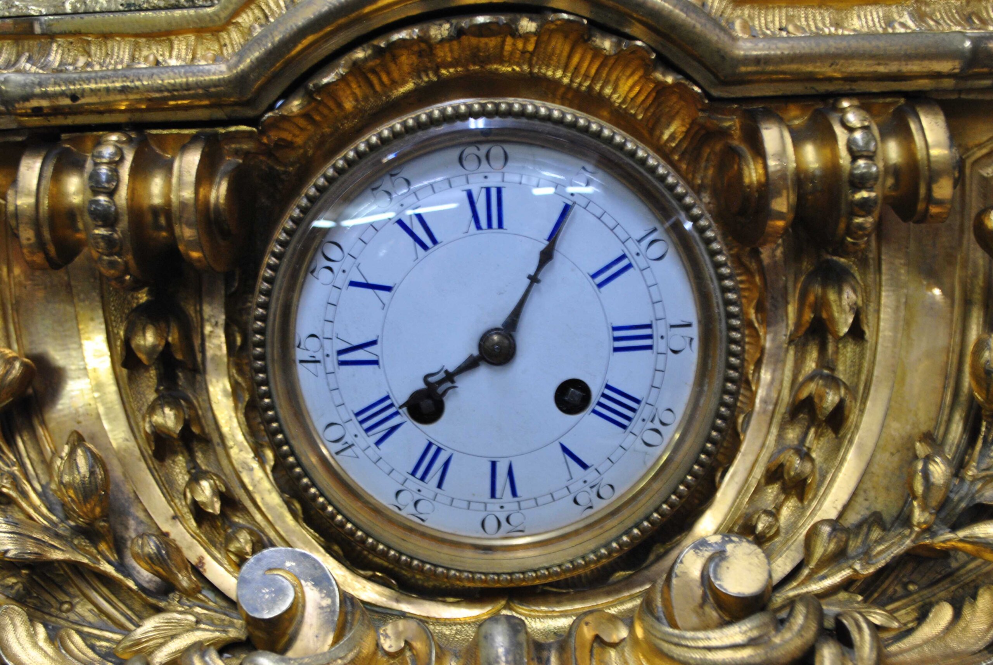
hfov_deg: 38.8
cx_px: 496
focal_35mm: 51
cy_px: 332
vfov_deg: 26.6
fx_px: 1409
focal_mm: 34
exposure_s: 1/15
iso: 400
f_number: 5
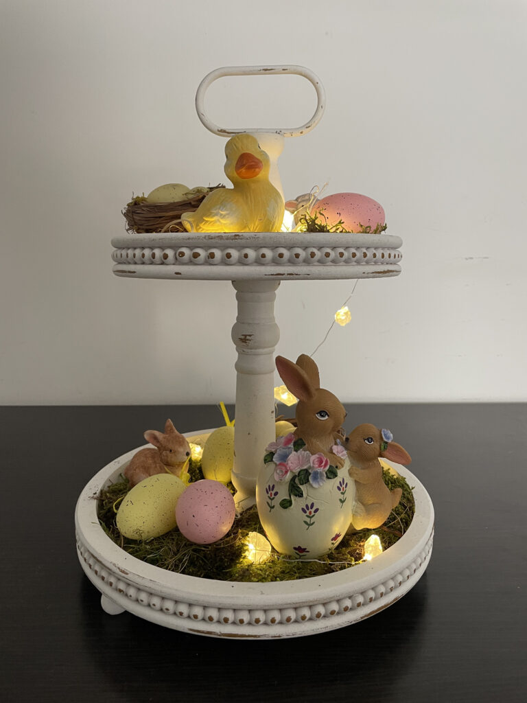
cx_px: 264
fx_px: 528
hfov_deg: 53.1
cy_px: 352
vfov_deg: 67.3
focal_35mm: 26
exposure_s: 1/60
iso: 160
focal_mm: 4.2
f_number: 1.6
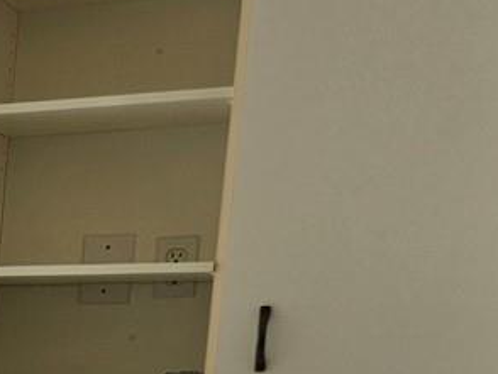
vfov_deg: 11.3
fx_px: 1800
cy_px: 609
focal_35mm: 125
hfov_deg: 11.8
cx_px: -810
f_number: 1.8
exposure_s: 1/120
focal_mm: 5.4
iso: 25
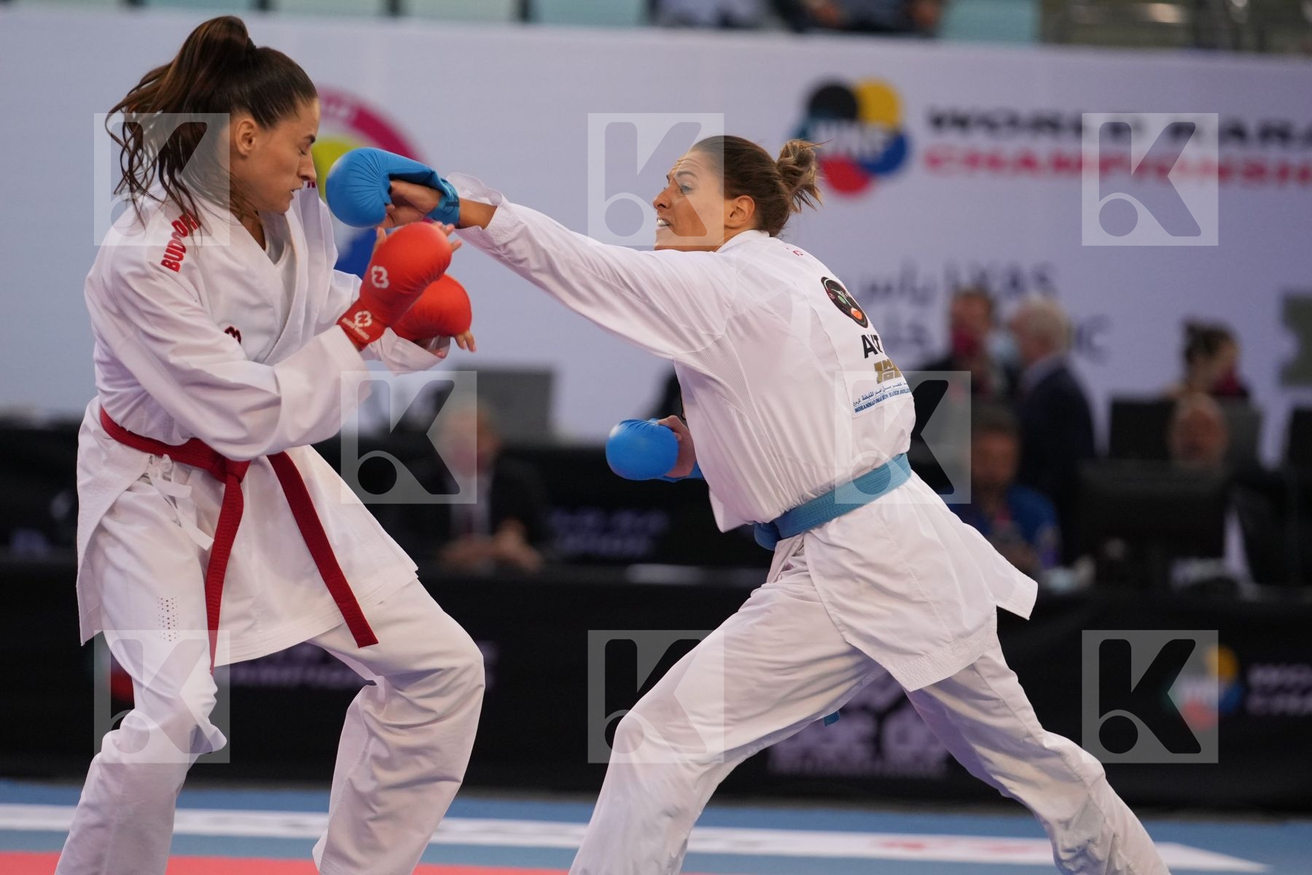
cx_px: 656
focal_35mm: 300
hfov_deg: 6.9
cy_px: 438
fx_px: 10932
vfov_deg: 4.6
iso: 1600
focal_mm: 200
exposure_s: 1/1000
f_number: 2.8
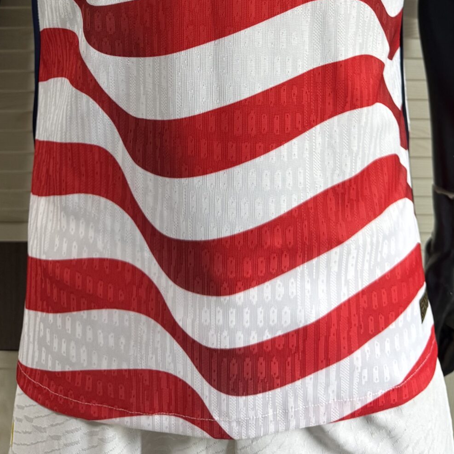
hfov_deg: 31.1
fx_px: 816
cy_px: -90
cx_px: 224
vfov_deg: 27.4
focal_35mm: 55
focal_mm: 6.76
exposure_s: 1/121
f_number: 1.78
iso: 160
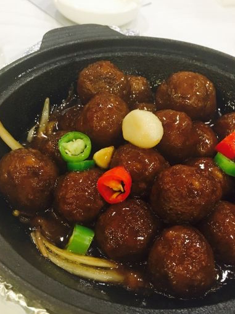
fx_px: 362
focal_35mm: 40
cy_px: 165
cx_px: 147
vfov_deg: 46.8
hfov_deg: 35.8
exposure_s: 1/17
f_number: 2.2
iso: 250
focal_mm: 4.15
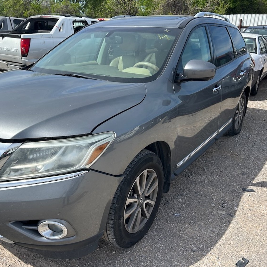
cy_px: 133
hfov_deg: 52.3
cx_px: 110
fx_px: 271
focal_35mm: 31
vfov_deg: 52.5
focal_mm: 5.7
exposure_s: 1/3356
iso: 50
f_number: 1.5
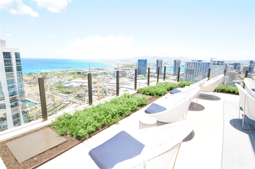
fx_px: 127
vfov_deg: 67.2
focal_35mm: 18
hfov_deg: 90.1
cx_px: 128
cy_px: 84
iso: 400
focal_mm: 12
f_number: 9
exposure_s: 1/250
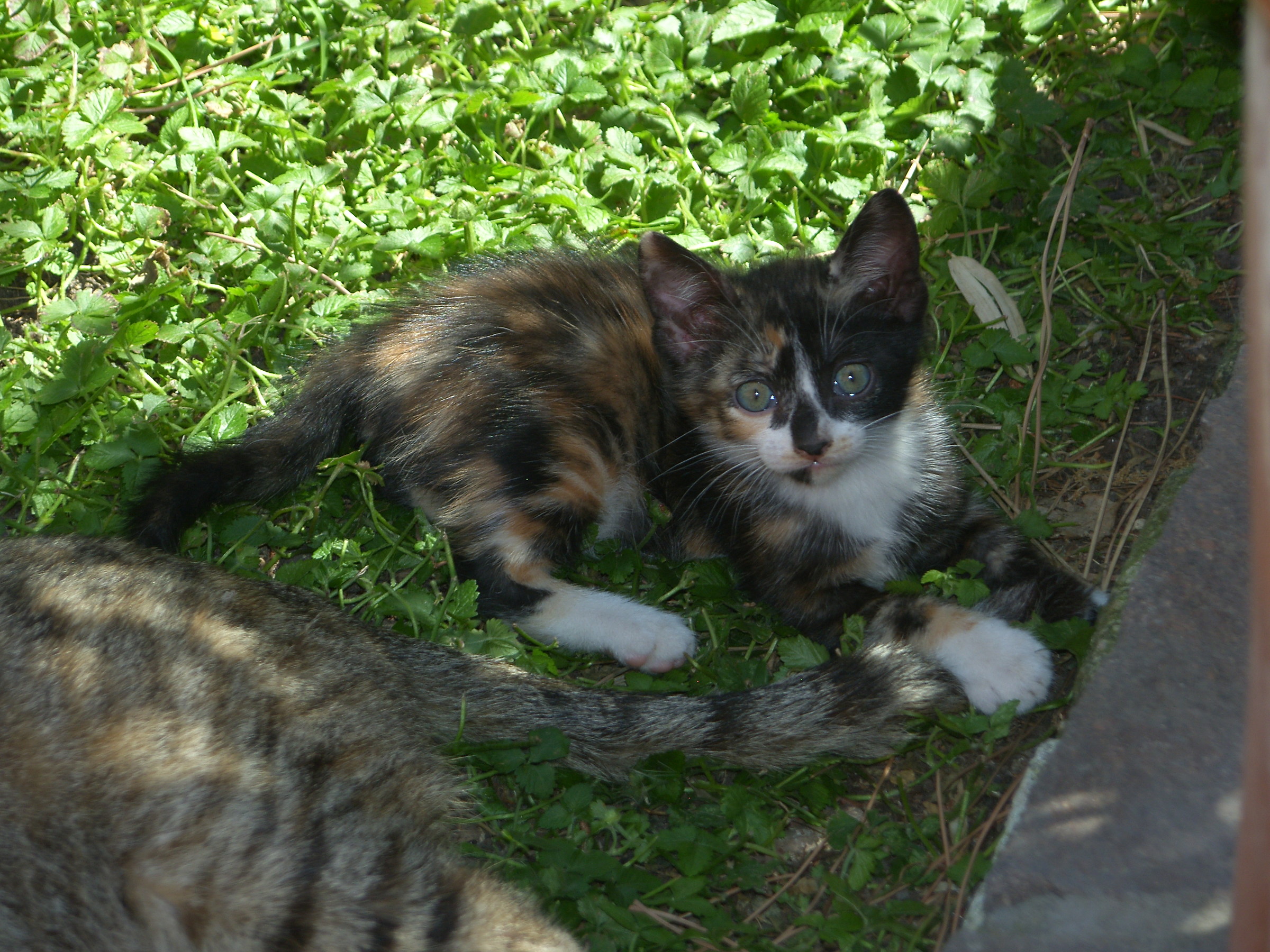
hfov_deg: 6.8
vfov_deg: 5.1
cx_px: 635
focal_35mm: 290
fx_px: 10640
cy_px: 476
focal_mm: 74.6
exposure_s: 1/200
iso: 50
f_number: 4.6
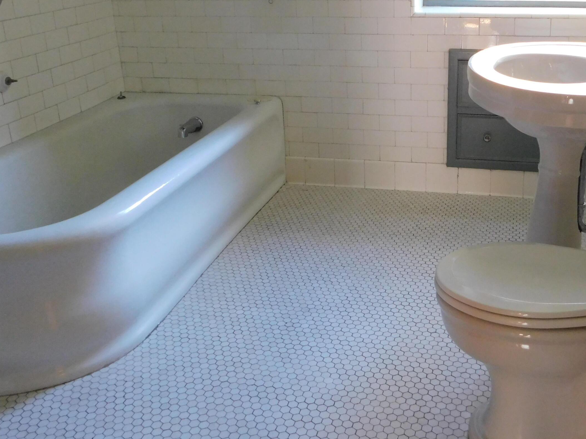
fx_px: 677
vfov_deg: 35.4
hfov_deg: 46.4
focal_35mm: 40
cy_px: 130
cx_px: 369
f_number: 3.2
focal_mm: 4.9
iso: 560
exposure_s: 1/30
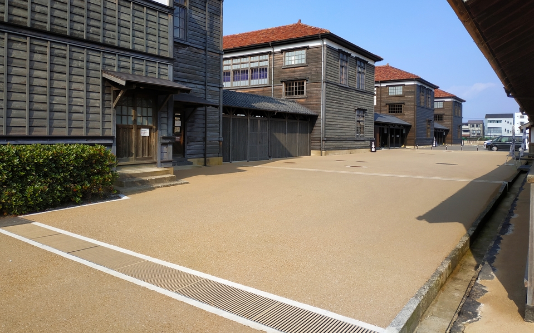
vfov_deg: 47.3
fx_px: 378
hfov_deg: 70.4
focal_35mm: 26
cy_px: 134
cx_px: 264
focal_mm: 3.94
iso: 100
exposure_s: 1/1410
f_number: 1.9
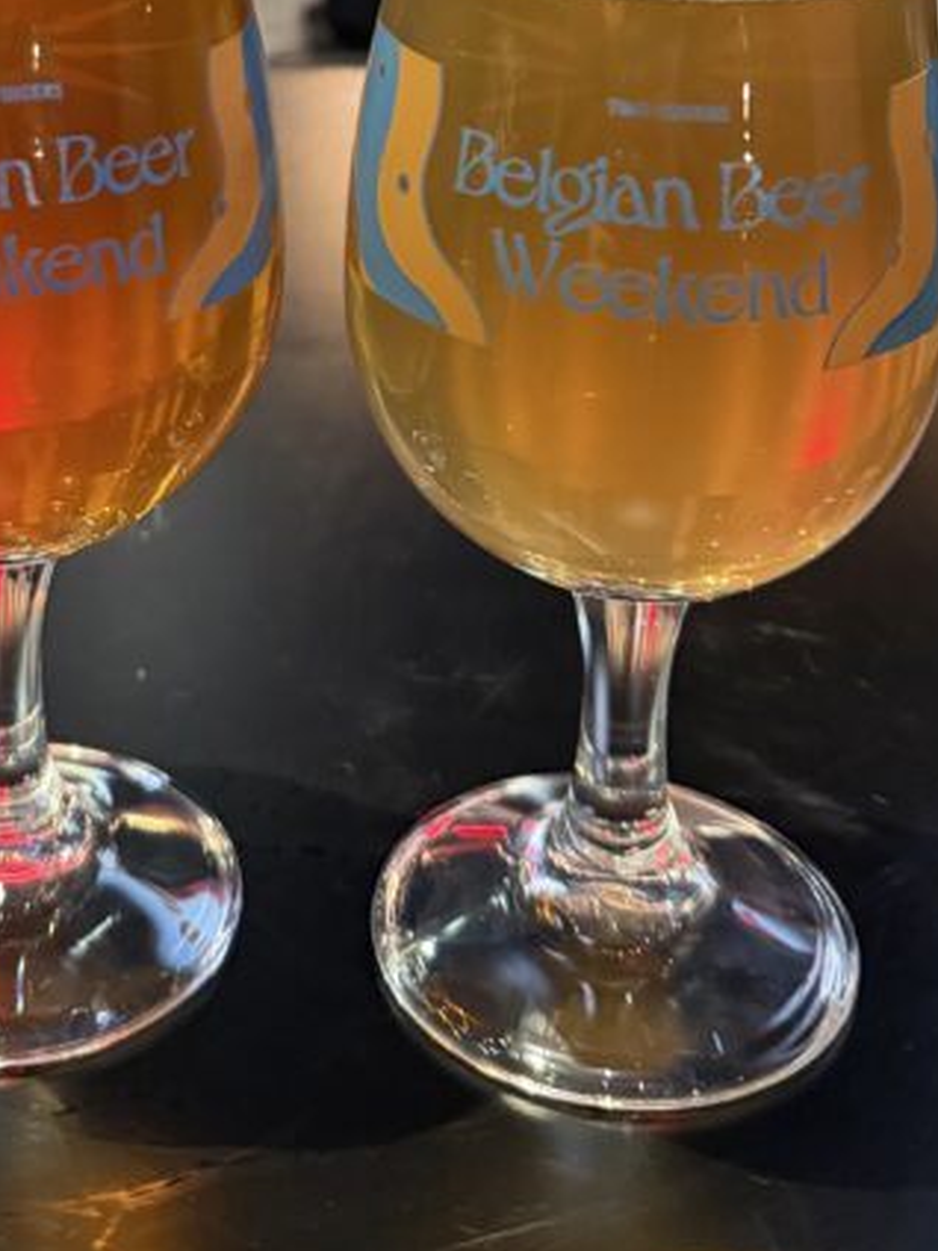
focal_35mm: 58
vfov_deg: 30.6
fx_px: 2096
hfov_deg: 25.0
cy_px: -35
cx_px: 271
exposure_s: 1/25
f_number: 1.78
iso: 800
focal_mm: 6.76
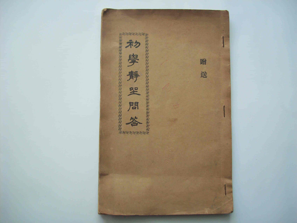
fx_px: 309
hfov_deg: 51.4
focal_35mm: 36
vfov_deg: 39.7
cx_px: 148
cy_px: 112
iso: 80
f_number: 2.7
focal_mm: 6
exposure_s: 1/88.5
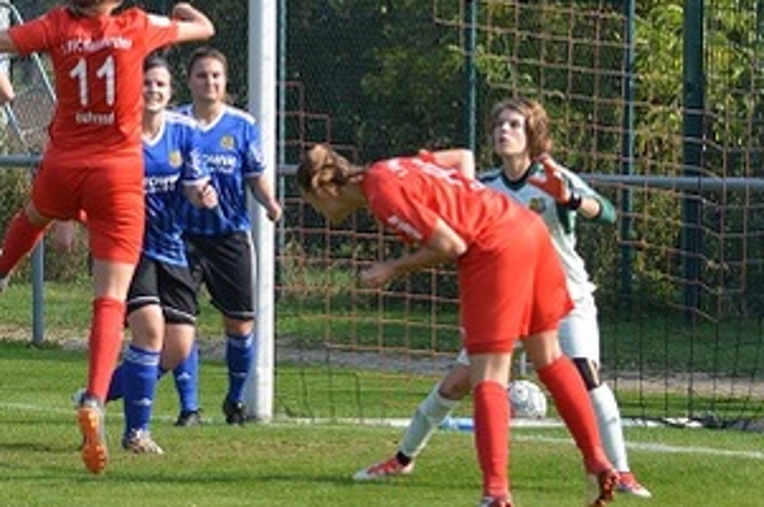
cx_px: -19
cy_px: 66
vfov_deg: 3.2
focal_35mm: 429
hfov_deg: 4.8
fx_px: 9096
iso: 200
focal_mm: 135
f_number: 6.3
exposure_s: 1/640
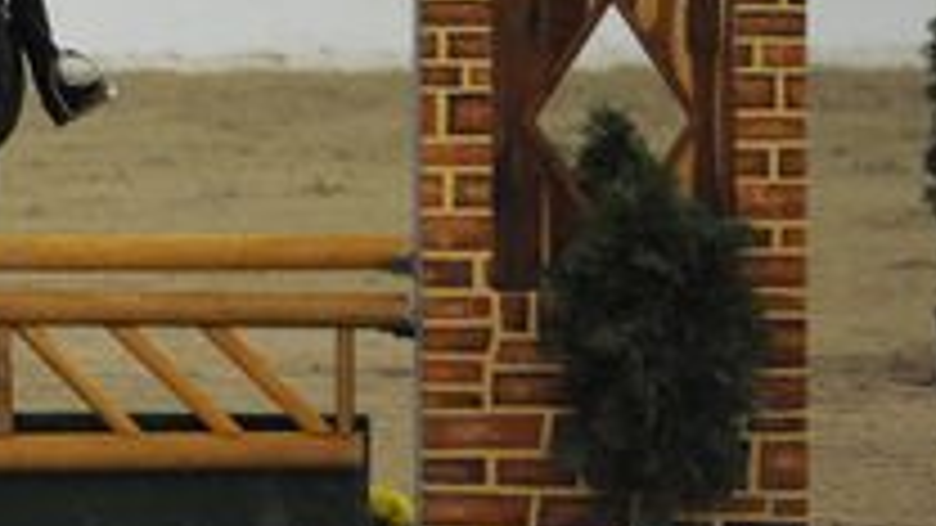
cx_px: -112
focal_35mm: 645
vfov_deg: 1.9
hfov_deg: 3.3
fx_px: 16008
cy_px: 112
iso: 6400
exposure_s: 1/400
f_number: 2.8
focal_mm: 200
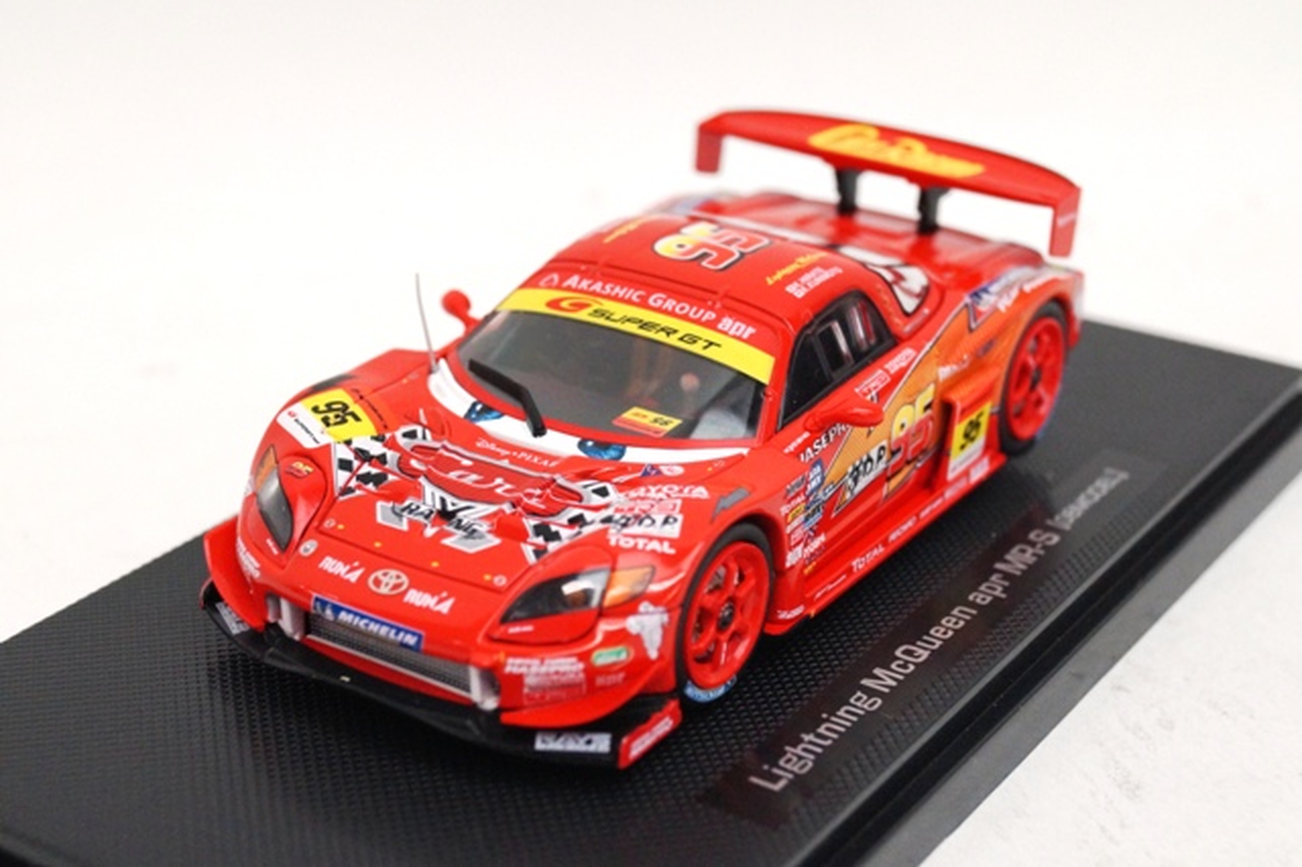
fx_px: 2440
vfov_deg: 20.1
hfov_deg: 29.9
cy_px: 434
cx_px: 651
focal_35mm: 68
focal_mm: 45
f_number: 10
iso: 1600
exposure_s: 1/80
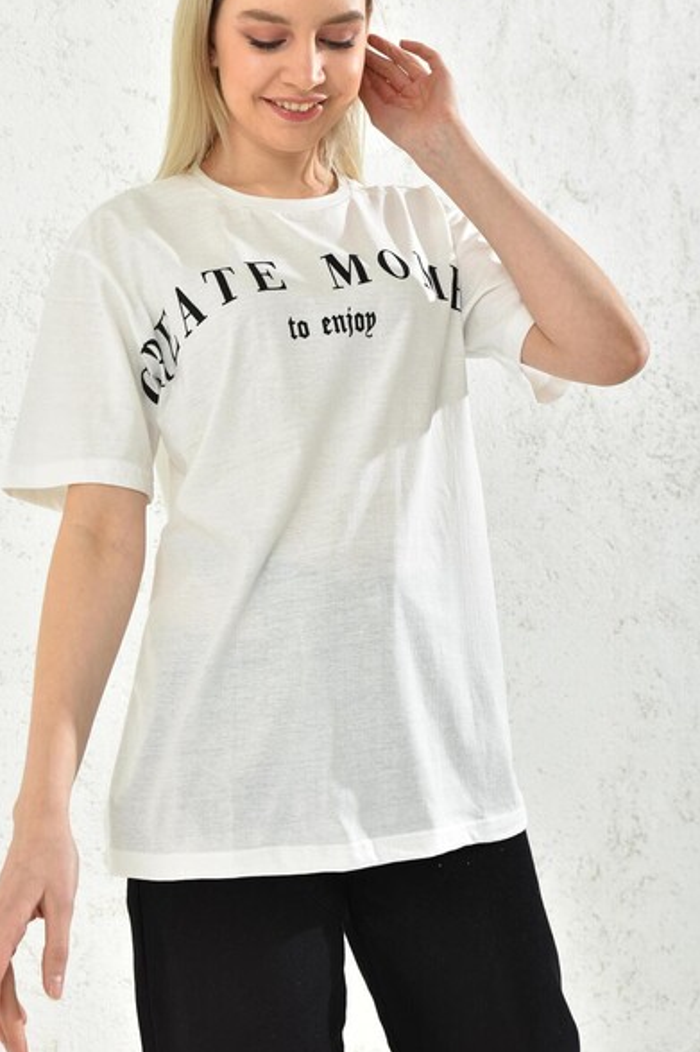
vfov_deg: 42.6
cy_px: 423
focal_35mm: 46
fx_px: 1342
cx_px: 261
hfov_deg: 29.1
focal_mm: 36
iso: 100
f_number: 7.1
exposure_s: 1/160
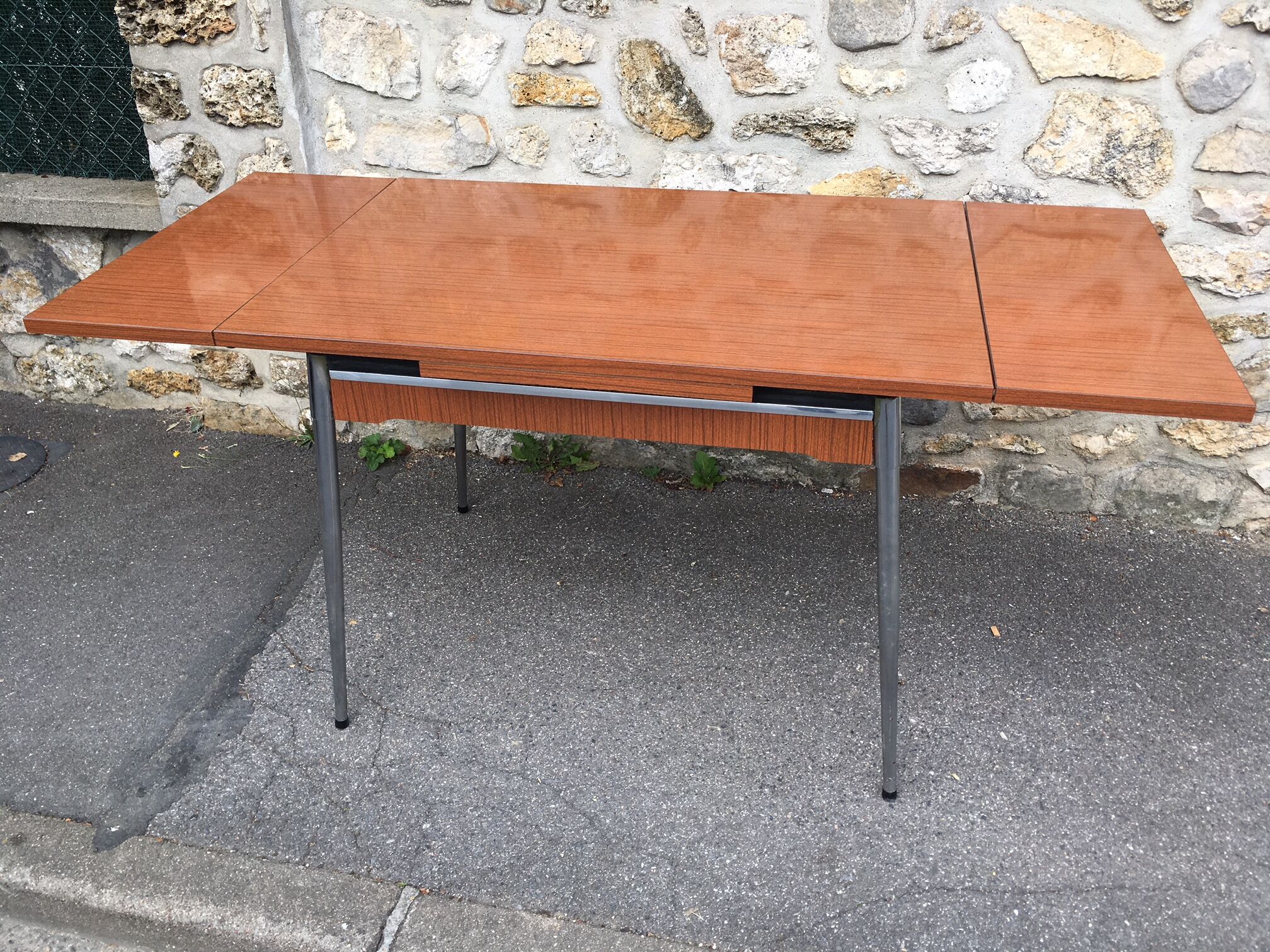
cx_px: 635
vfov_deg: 48.2
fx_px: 1064
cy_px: 476
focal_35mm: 29
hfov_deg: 61.7
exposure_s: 1/327
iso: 25
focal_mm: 4.15
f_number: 2.2
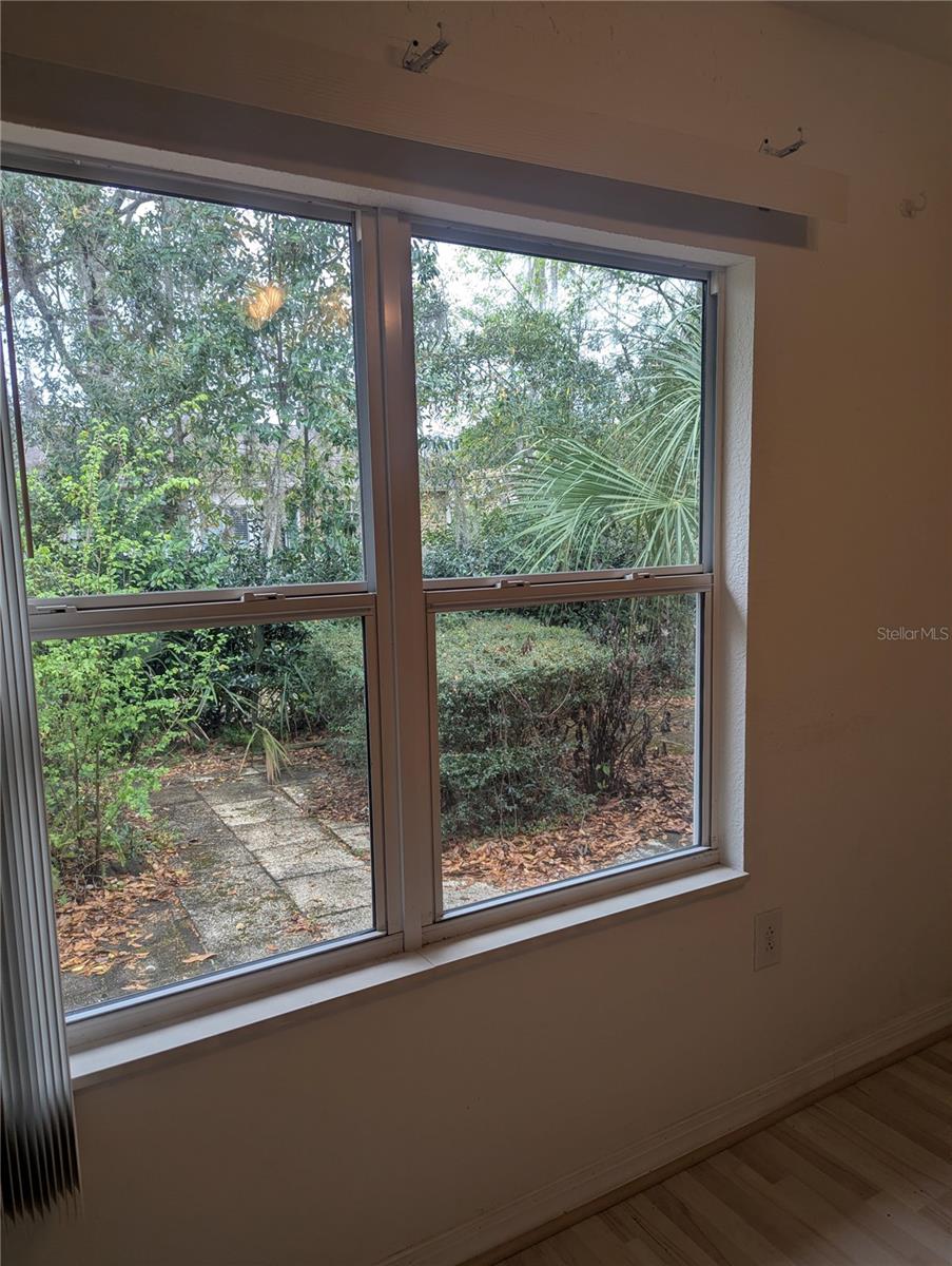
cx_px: 476
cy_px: 633
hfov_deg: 56.9
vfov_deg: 71.5
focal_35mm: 24
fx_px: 878
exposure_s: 1/125
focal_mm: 6.81
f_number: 1.85
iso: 37
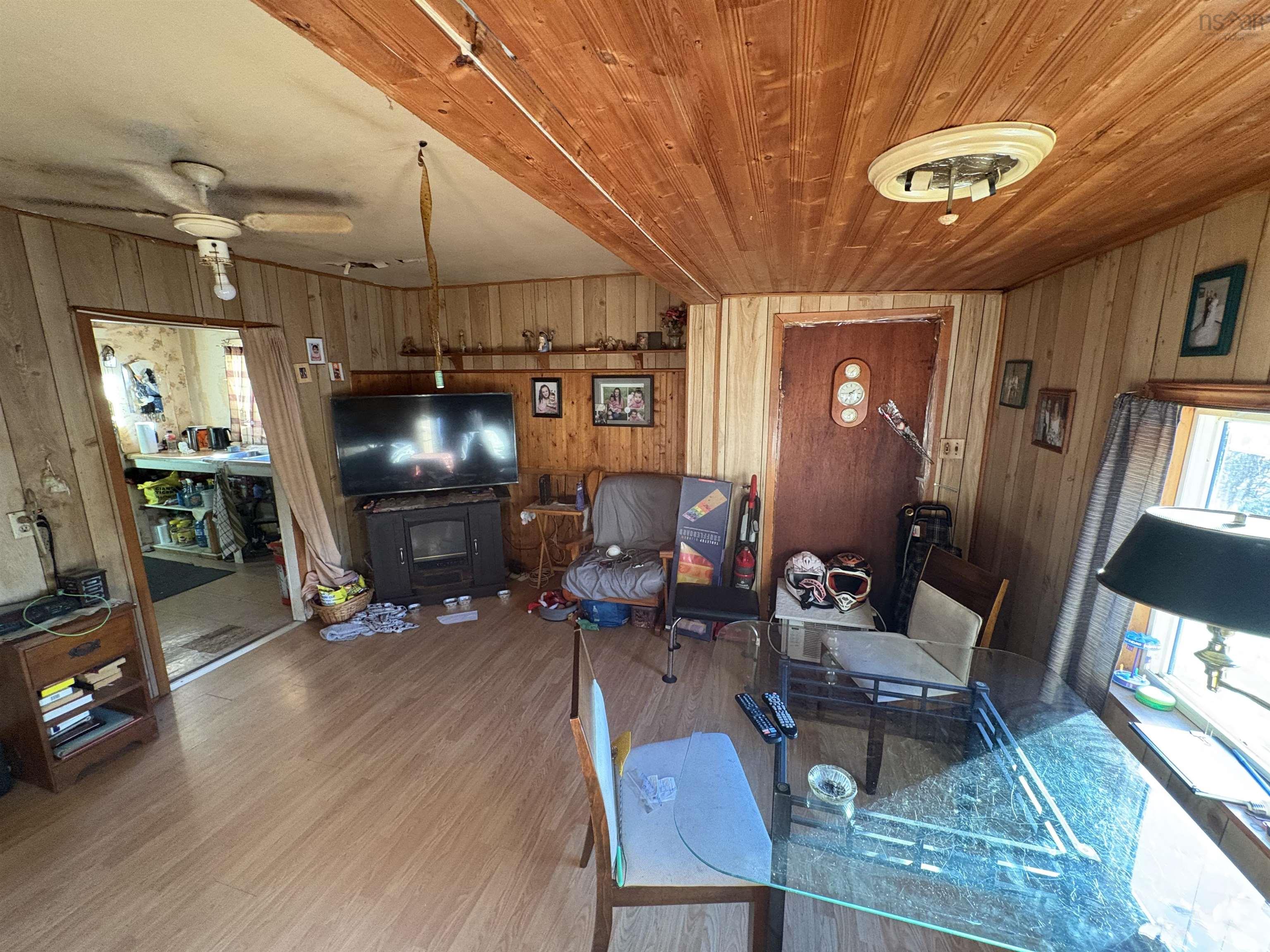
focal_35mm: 14
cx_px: 635
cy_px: 476
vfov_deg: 85.7
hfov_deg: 102.1
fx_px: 514
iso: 640
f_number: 2.2
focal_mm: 2.22
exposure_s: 1/60
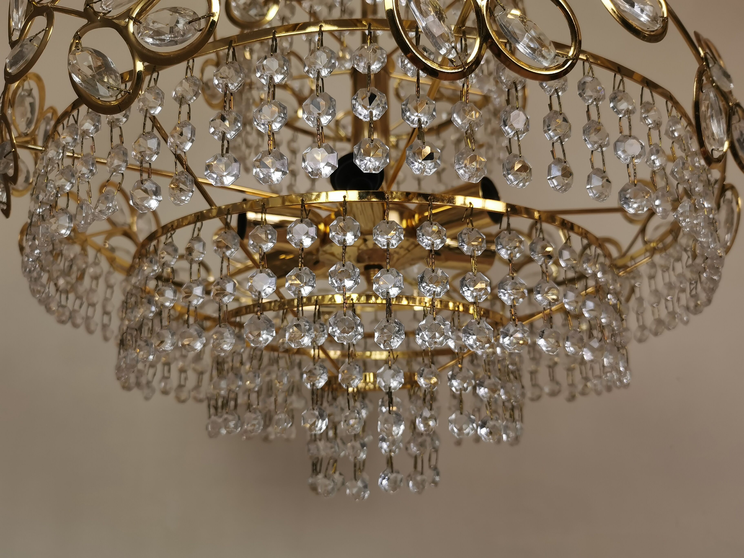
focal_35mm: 30
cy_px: 279
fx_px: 645
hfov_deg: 60.0
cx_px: 372
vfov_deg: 46.8
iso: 50
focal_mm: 5.58
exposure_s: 1/121
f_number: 1.8
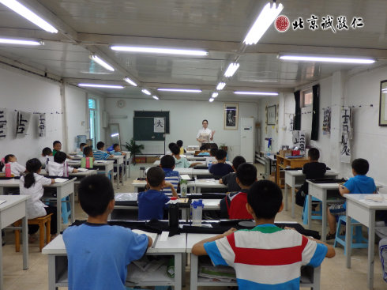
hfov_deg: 60.0
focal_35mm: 30
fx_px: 335
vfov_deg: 46.8
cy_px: 145
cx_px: 194
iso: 250
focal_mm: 5.5
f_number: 3.3
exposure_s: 1/60
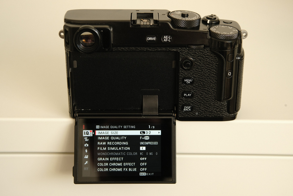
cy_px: 98
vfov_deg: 18.2
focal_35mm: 75
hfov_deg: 27.0
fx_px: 611
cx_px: 146
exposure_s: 1/40
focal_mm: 50
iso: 800
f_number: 5.6
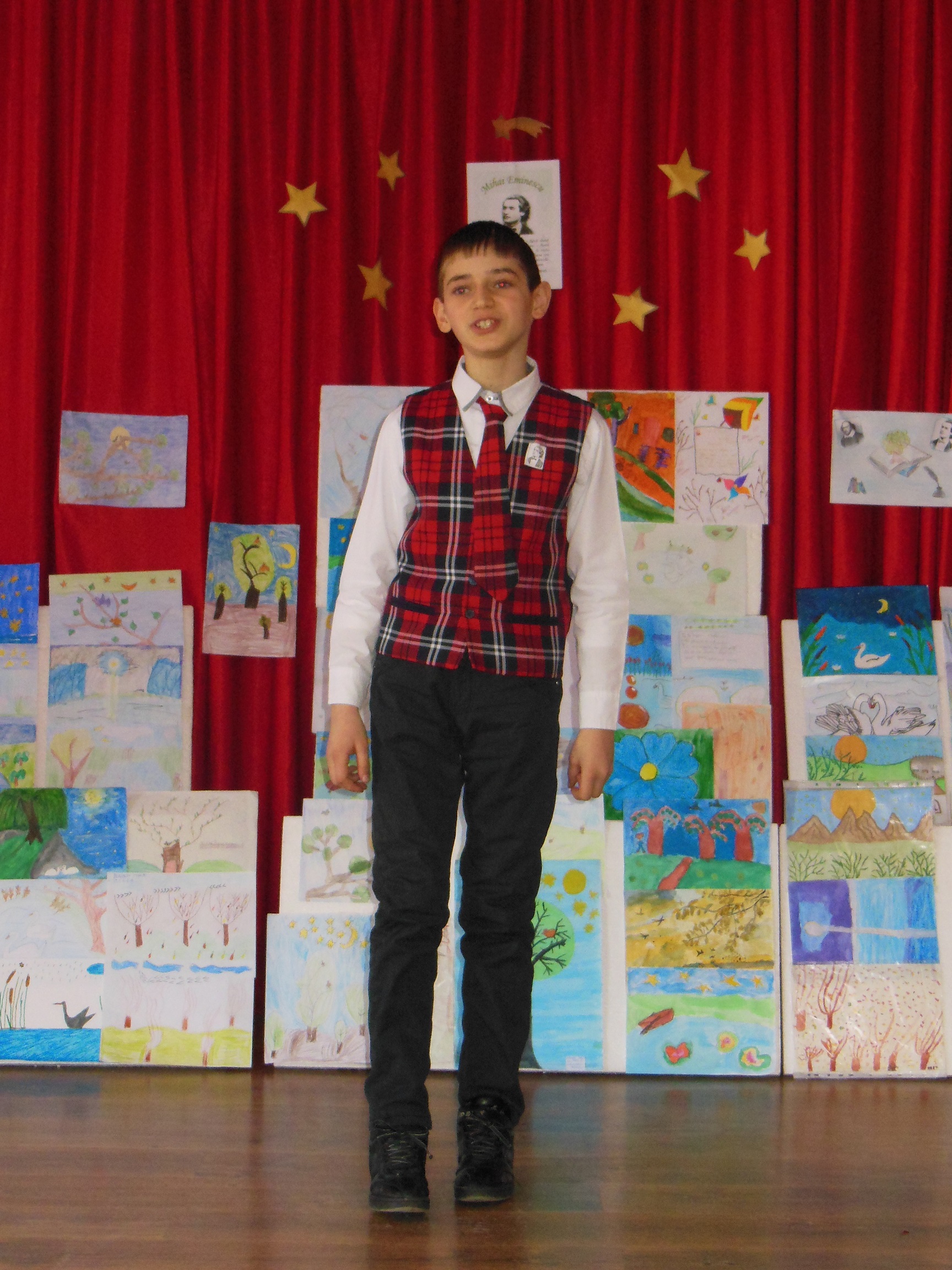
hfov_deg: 21.0
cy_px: 635
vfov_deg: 27.8
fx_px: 2567
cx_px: 476
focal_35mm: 70
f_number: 5.2
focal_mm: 12.4
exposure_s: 1/60
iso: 1000
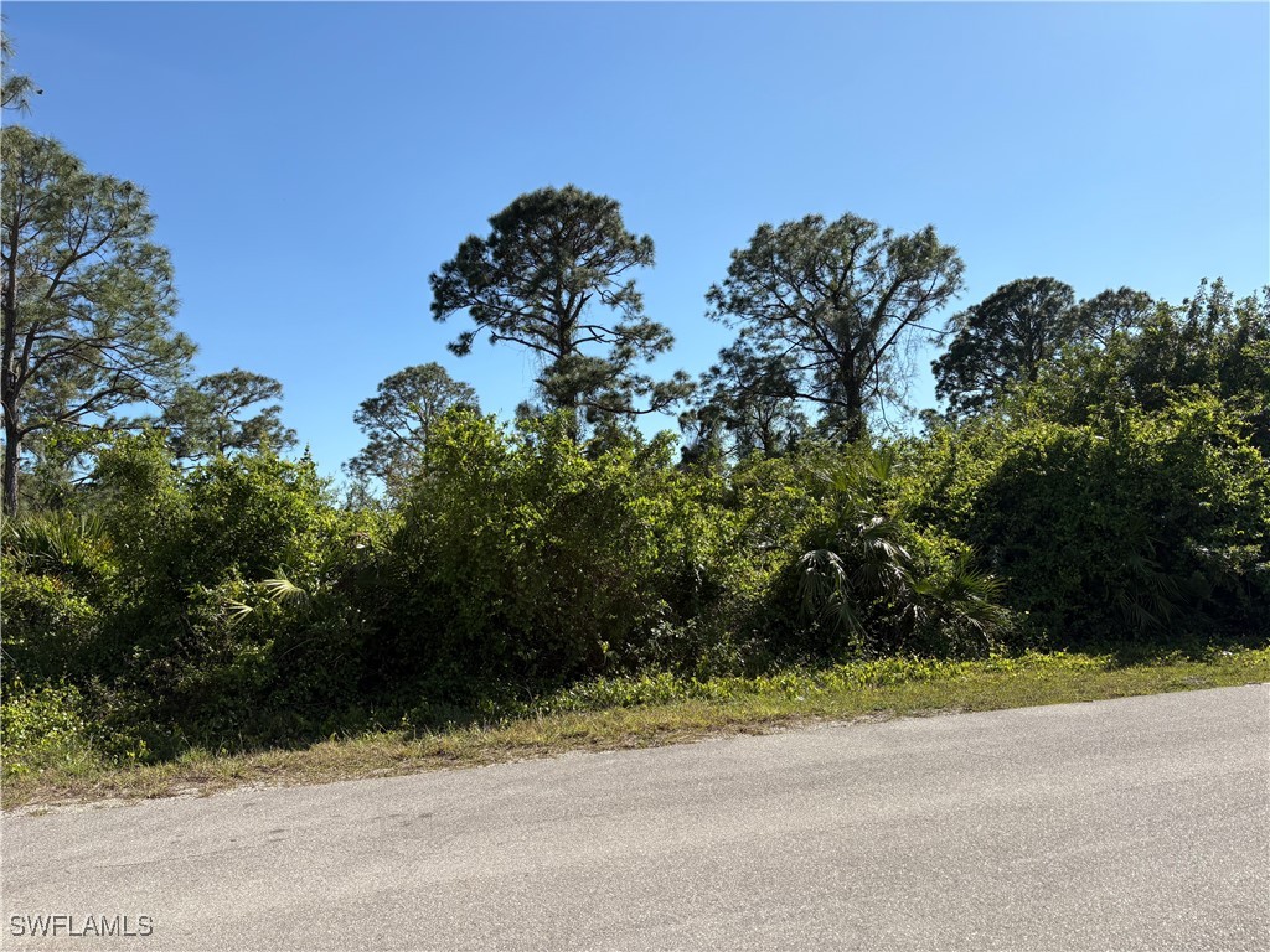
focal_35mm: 26
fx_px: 954
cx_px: 635
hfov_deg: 67.3
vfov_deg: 53.1
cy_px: 476
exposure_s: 1/3125
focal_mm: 5.96
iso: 50
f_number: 1.6
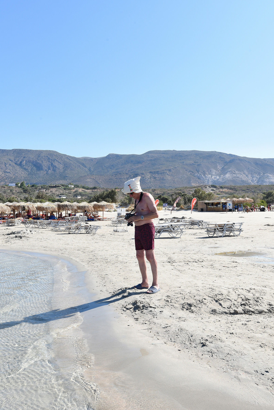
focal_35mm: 35
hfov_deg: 37.9
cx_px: 137
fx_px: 399
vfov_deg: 54.4
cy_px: 205
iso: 320
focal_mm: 35
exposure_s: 1/320
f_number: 13
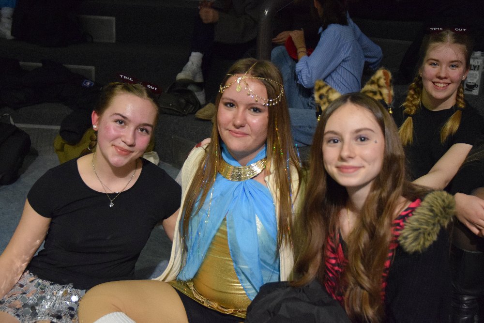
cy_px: 162
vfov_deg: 29.0
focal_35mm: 46
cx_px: 242
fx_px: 625
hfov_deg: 42.3
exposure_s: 1/80
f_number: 3.3
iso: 3200
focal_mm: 31
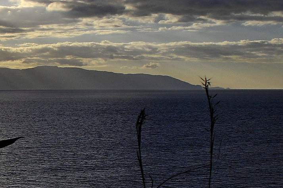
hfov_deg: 18.0
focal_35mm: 101
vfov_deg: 13.5
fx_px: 793
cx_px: -146
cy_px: 126
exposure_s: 1/2000
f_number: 8
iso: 200
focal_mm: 20
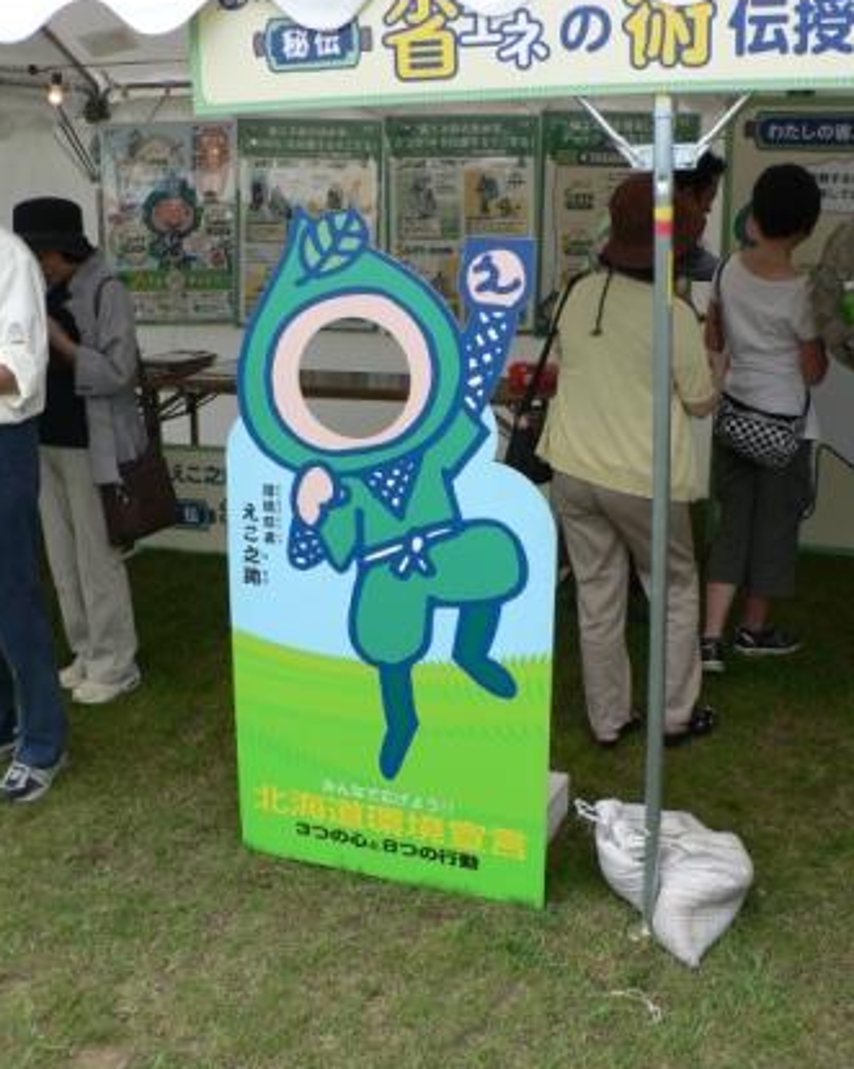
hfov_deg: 39.1
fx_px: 1201
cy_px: 498
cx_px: 423
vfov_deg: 47.9
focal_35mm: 38
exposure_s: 1/320
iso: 80
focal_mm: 6
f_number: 4
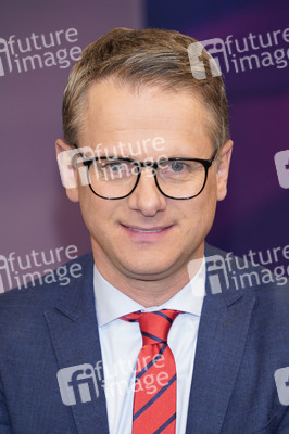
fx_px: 1447
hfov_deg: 11.4
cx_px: 144
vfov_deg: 17.1
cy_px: 217
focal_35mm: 120
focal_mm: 120
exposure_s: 1/160
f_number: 5.6
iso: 2000
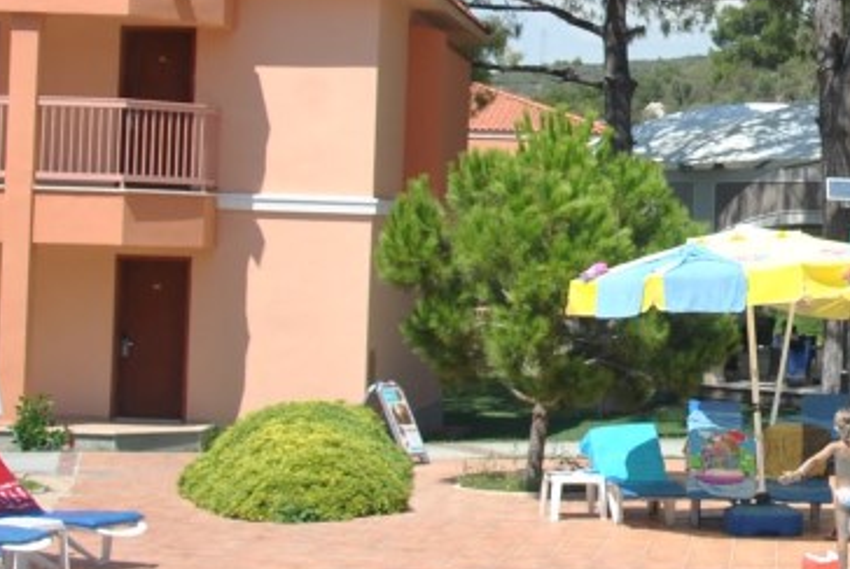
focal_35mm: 104
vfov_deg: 13.2
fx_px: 2460
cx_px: 863
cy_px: 187
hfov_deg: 19.0
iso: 100
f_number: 8
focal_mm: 22
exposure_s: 1/250
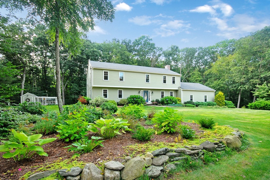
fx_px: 135
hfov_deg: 89.9
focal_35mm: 18
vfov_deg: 67.5
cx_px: 135
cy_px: 90
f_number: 6.3
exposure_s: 1/100
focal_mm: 12
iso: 200
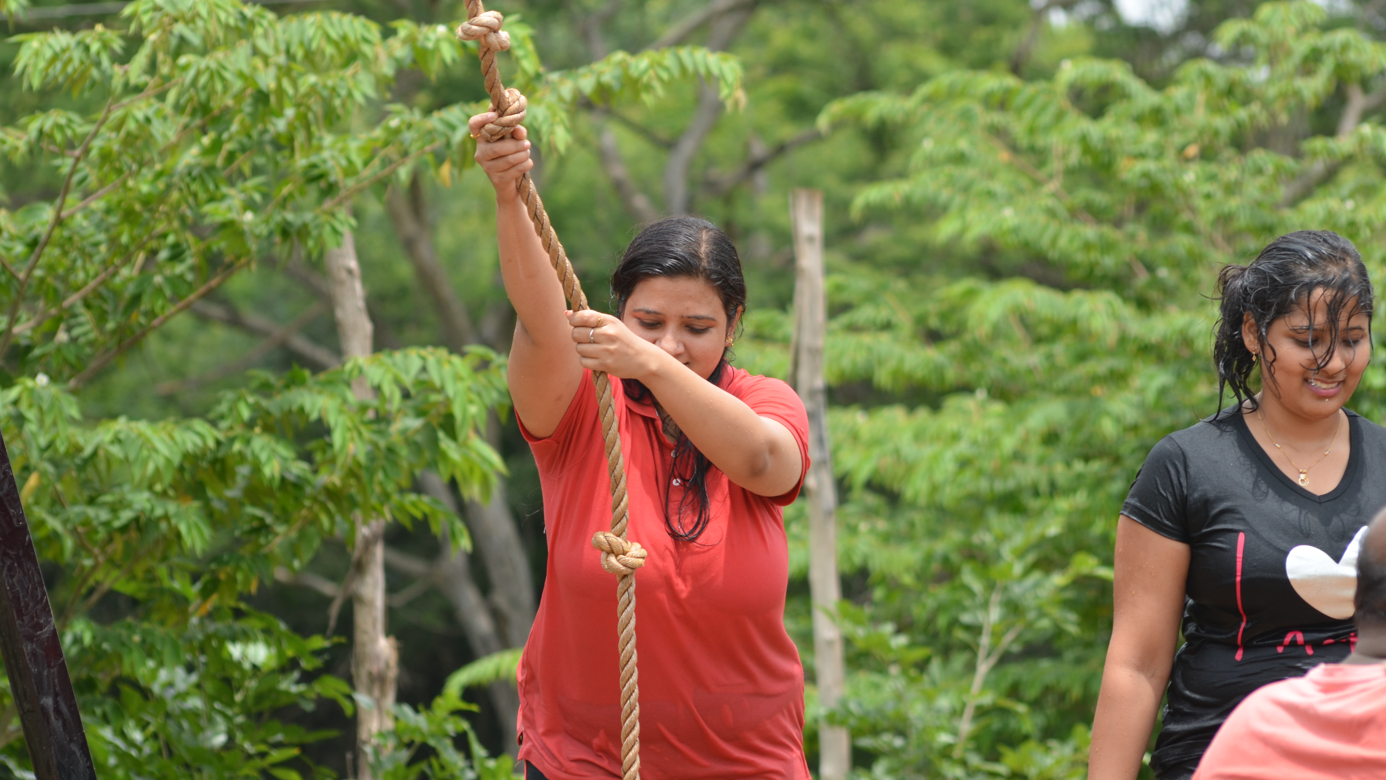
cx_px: 691
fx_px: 7056
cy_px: 378
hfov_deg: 11.2
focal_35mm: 192
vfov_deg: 6.3
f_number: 5.6
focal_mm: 122
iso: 200
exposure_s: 1/500
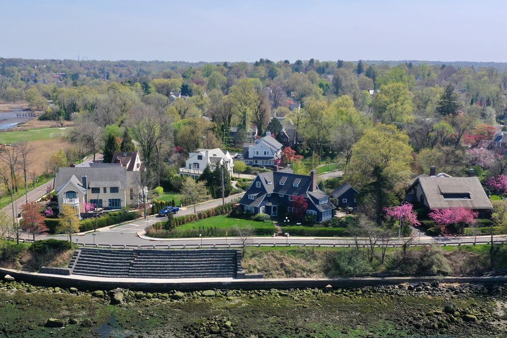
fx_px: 662
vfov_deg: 28.5
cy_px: 223
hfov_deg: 41.7
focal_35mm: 47
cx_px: 206
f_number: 5.6
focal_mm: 10.26
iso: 100
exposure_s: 1/500
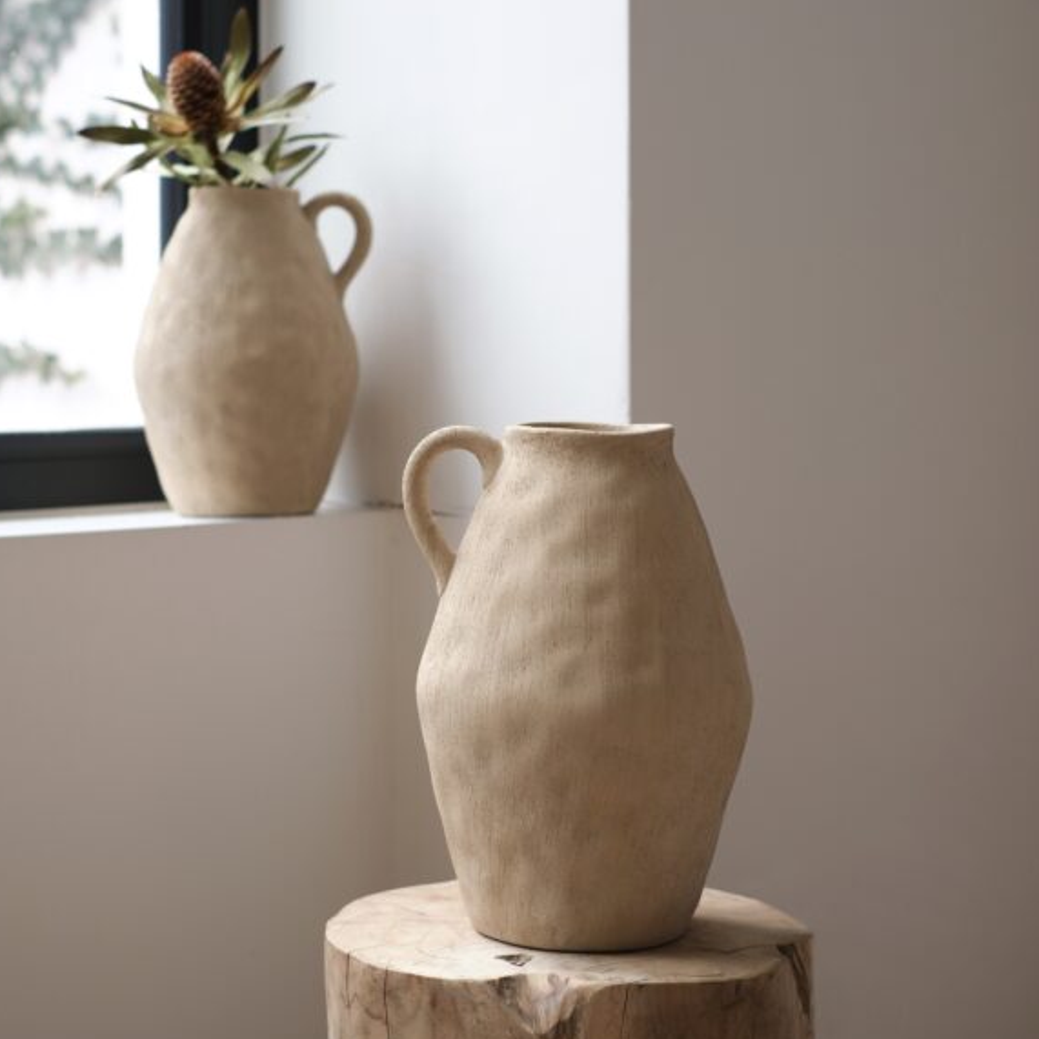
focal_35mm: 71
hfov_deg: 24.3
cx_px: 495
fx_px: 2411
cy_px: 542
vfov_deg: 24.3
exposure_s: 1/52
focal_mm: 35
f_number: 2.8
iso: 250
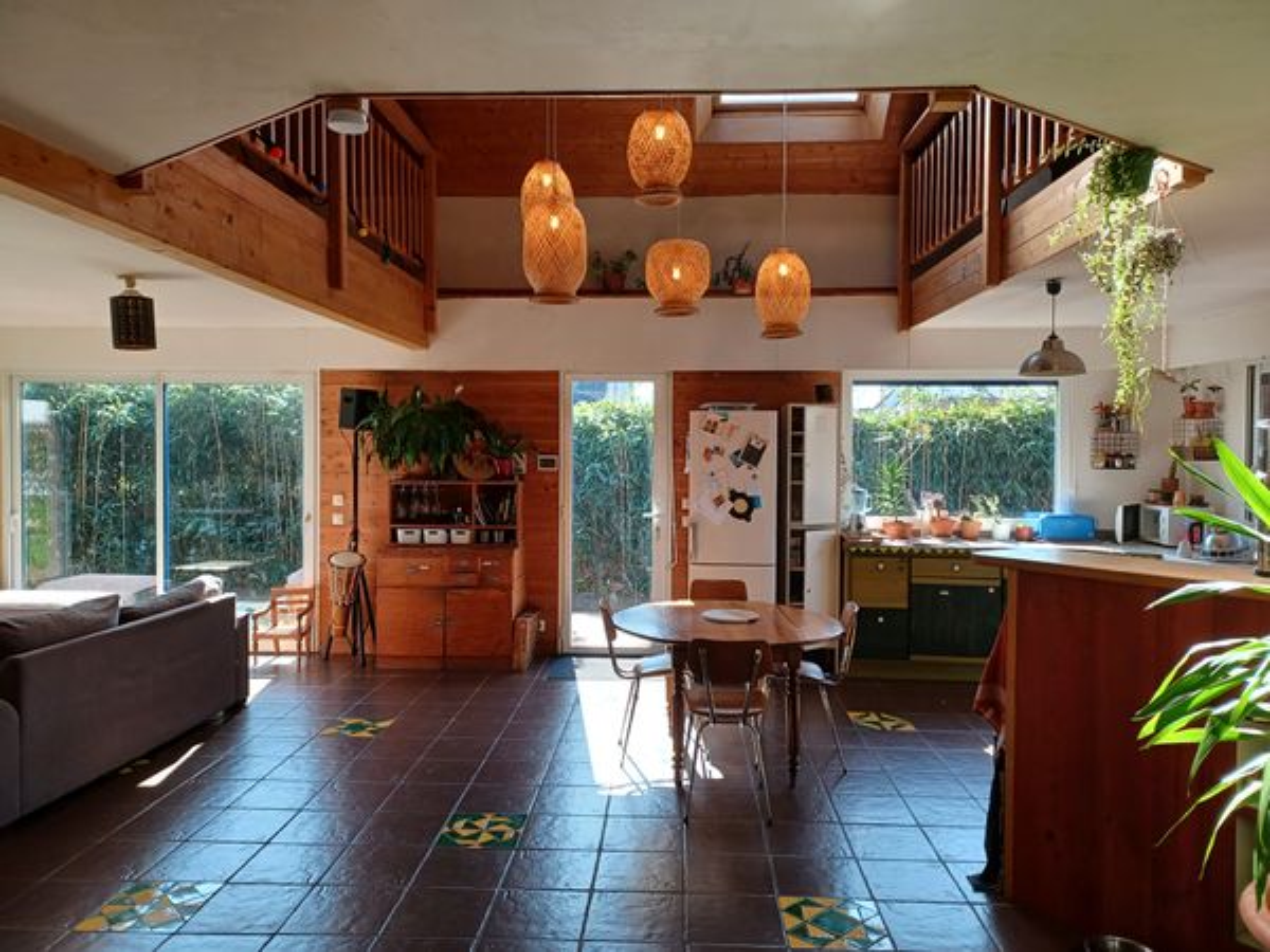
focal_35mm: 25
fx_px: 917
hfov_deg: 69.4
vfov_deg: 54.9
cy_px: 476
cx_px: 635
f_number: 1.8
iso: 50
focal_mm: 4.6
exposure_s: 1/50
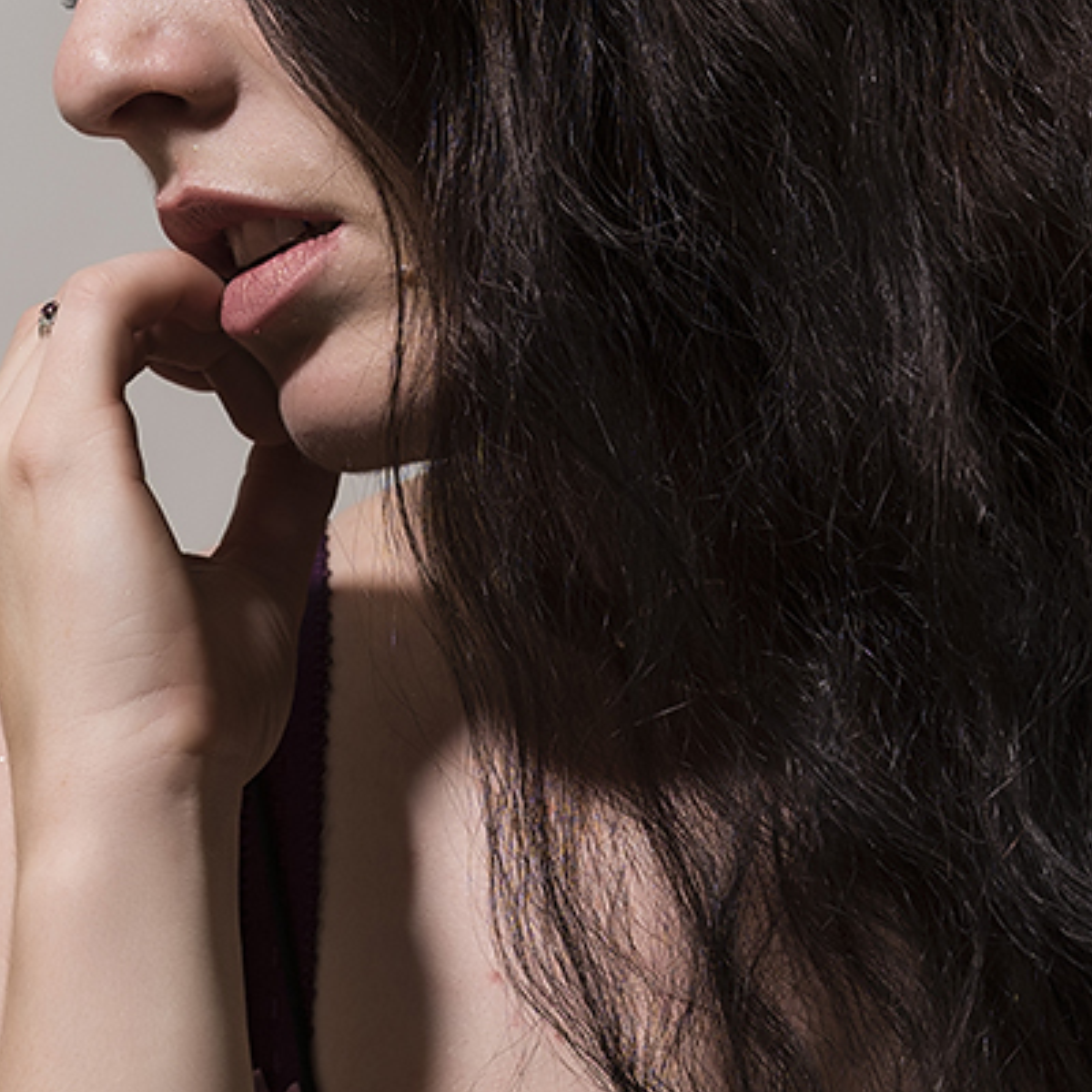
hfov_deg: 10.3
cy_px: 1343
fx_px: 6067
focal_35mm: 170
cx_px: 637
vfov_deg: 10.1
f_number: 5.6
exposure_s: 1/160
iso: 100
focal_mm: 50
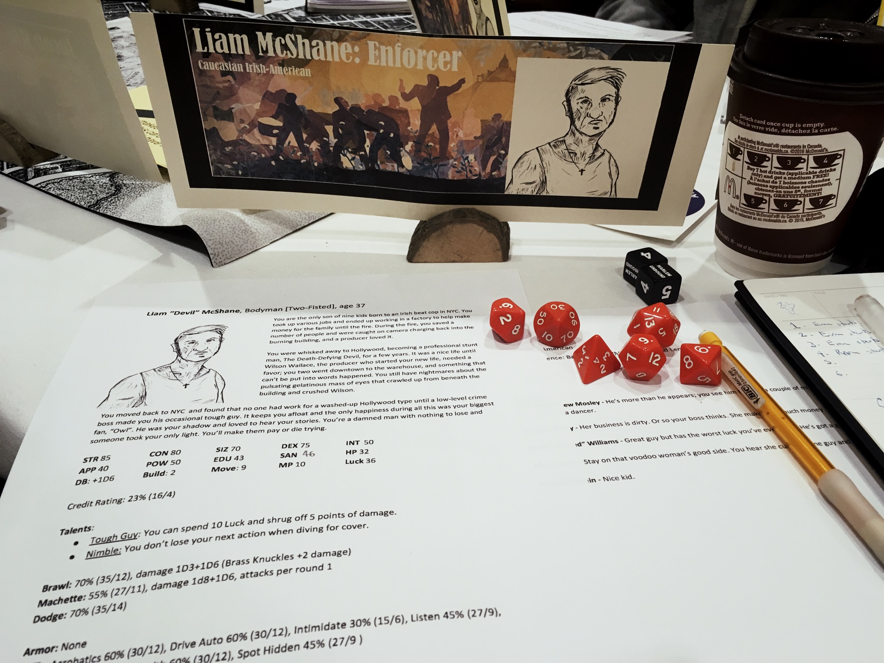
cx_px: 442
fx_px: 741
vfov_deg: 48.2
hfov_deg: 61.7
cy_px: 332
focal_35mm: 29
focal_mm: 4.15
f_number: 2.2
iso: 80
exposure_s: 1/30
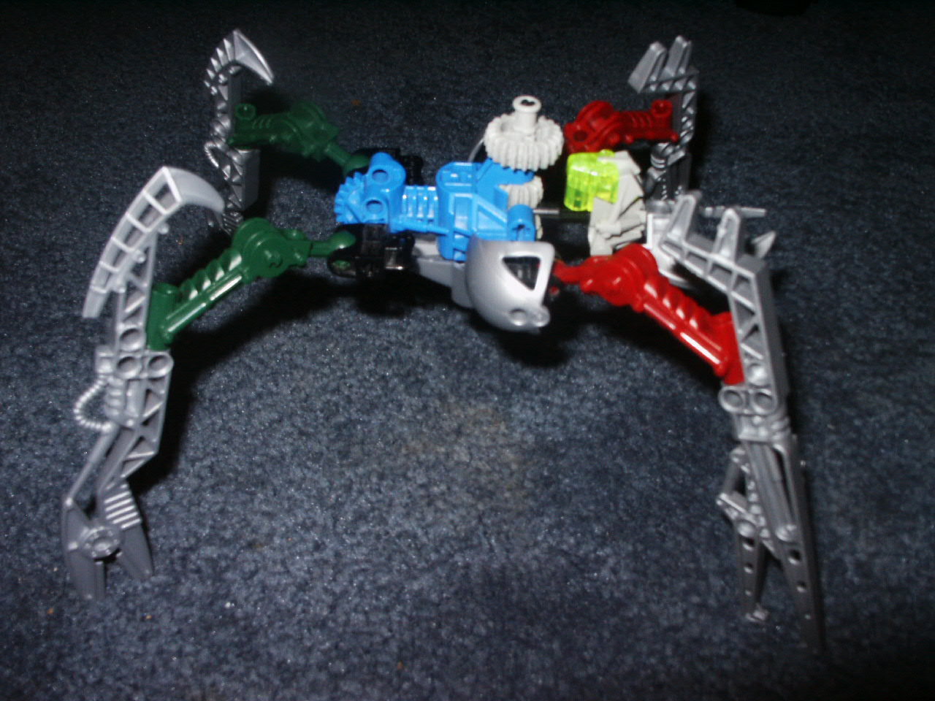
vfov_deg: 40.7
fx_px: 945
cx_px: 468
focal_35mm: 35
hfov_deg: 52.6
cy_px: 350
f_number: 6.7
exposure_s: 1/45
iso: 200
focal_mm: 7.18
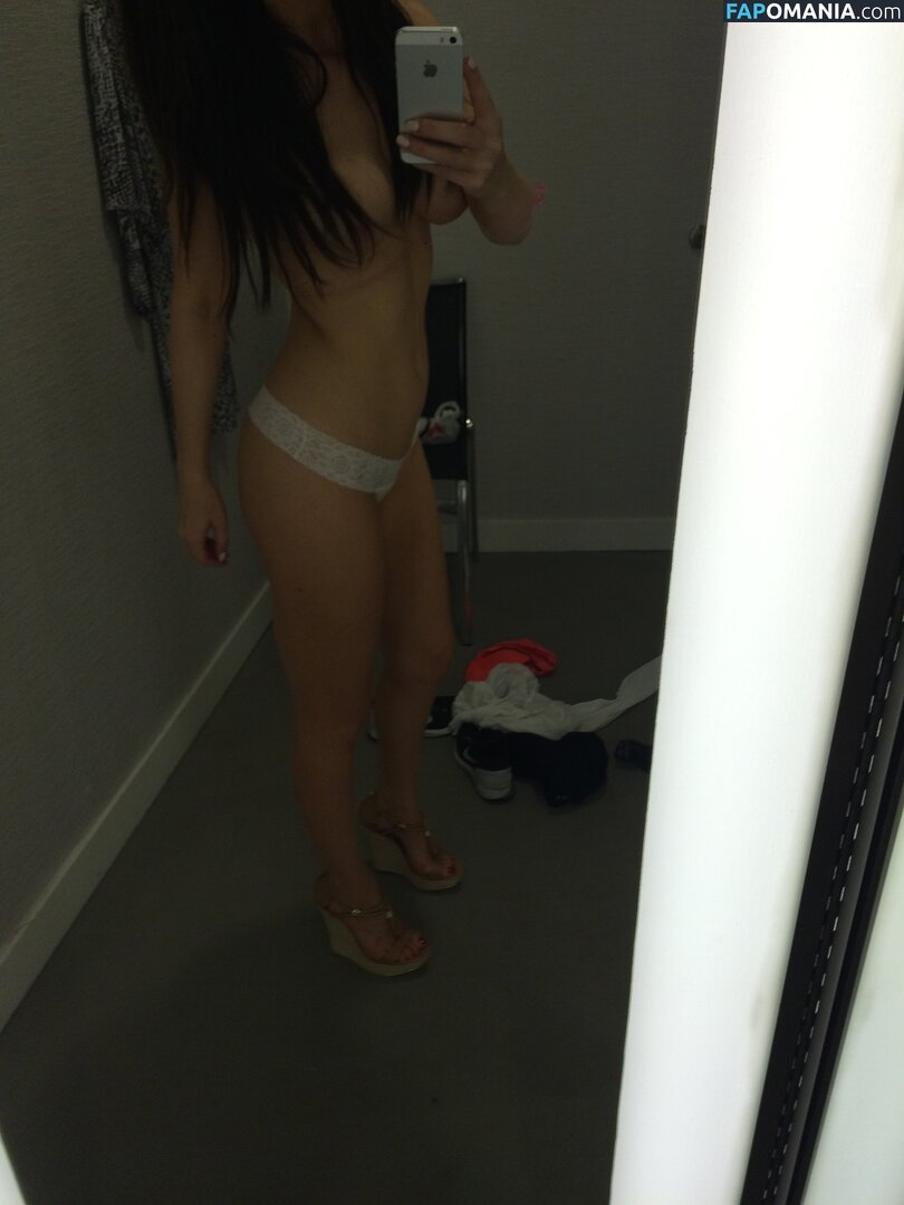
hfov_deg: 48.2
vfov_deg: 61.7
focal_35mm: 29
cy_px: 602
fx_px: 1010
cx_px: 452
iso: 64
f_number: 2.2
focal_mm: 4.15
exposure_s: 1/120
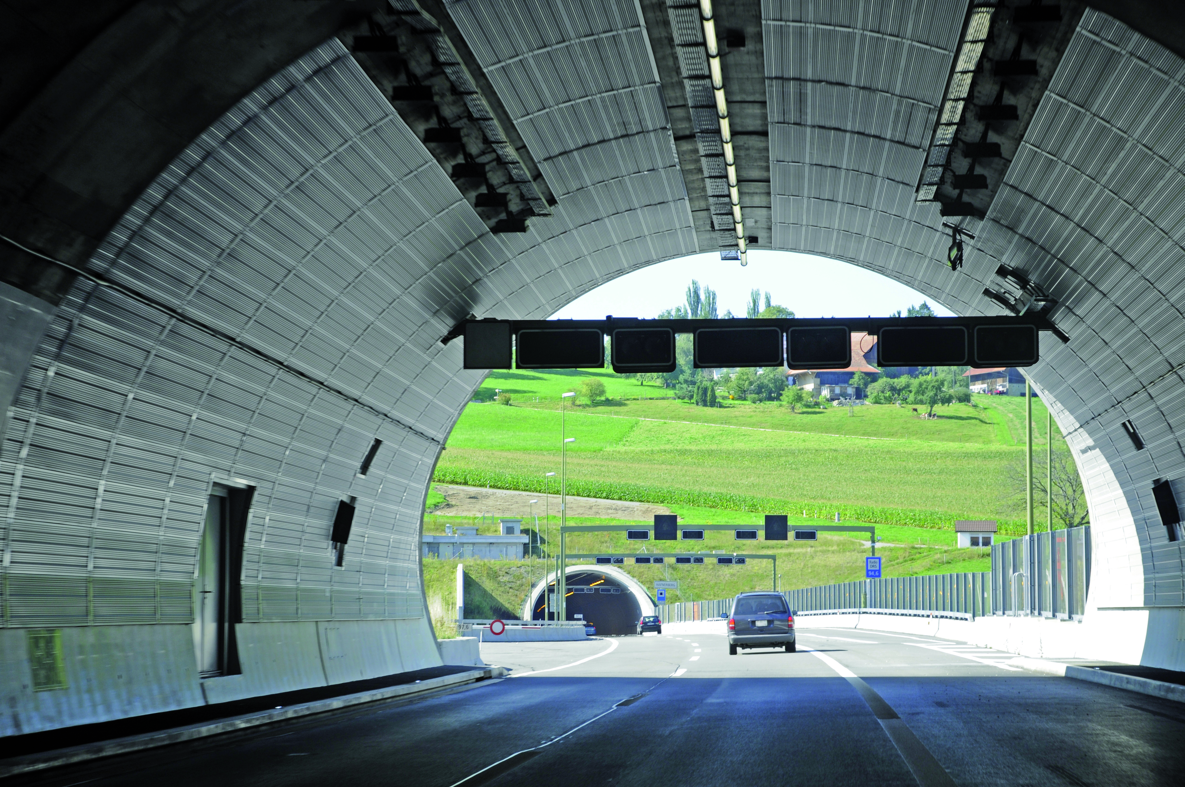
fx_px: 2712
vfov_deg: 16.5
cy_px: 394
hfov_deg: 24.6
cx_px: 592
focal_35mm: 82
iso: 200
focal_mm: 55
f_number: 6.3
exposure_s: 1/160
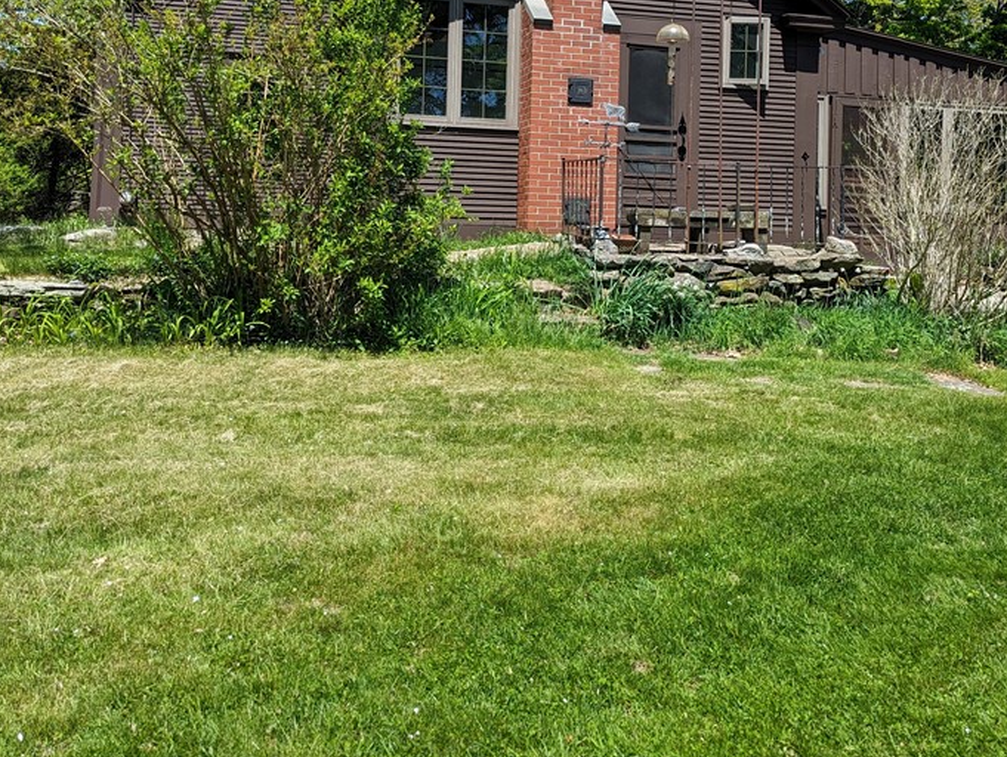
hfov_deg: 51.0
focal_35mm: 36
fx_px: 1048
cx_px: 606
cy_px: 203
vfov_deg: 38.8
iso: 45
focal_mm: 6.81
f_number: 1.85
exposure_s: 1/1133
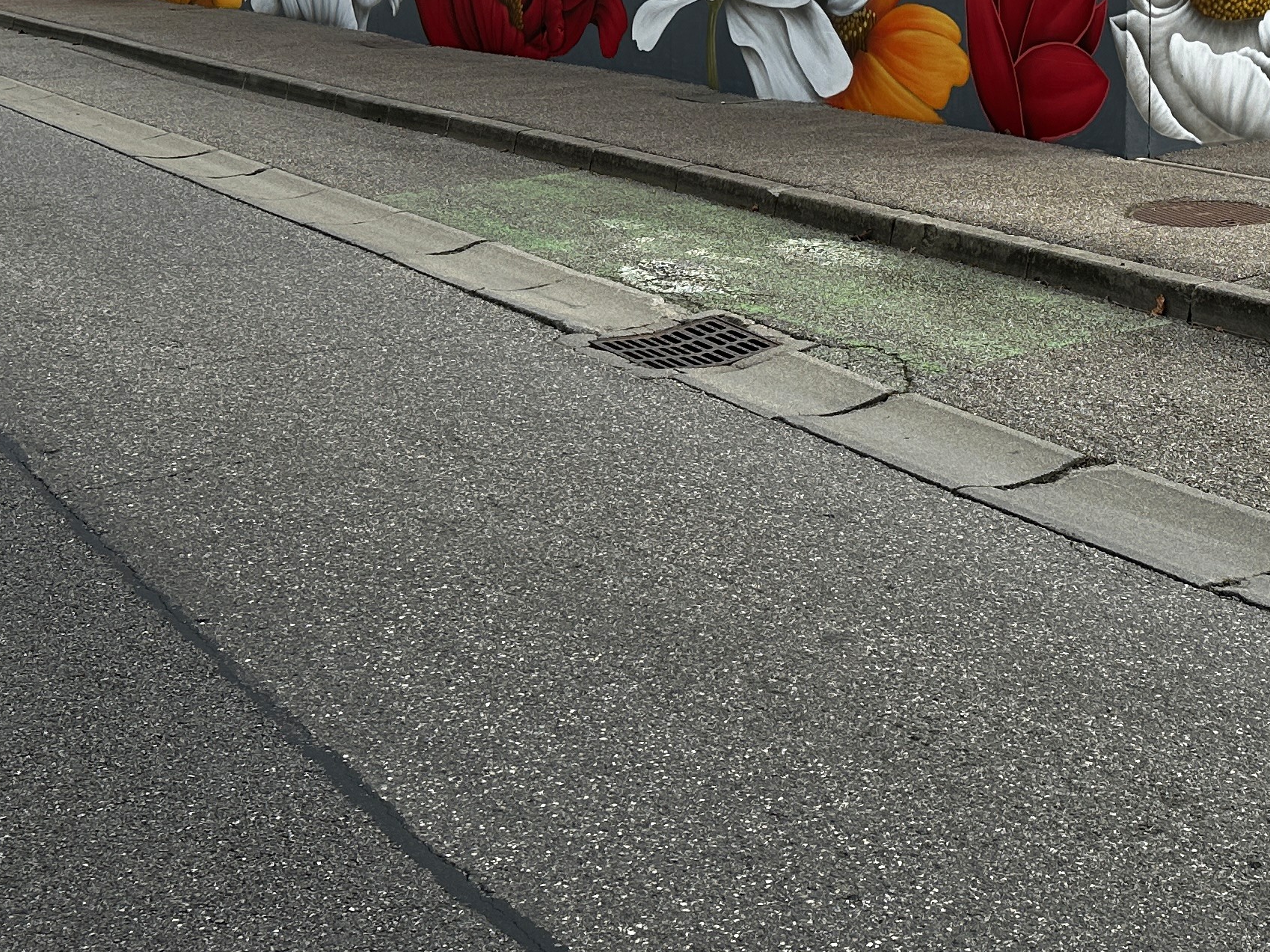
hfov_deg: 32.8
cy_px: -22
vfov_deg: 24.4
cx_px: 1030
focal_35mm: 57
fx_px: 2091
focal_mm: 6.86
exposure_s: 1/2203
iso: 80
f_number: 1.78
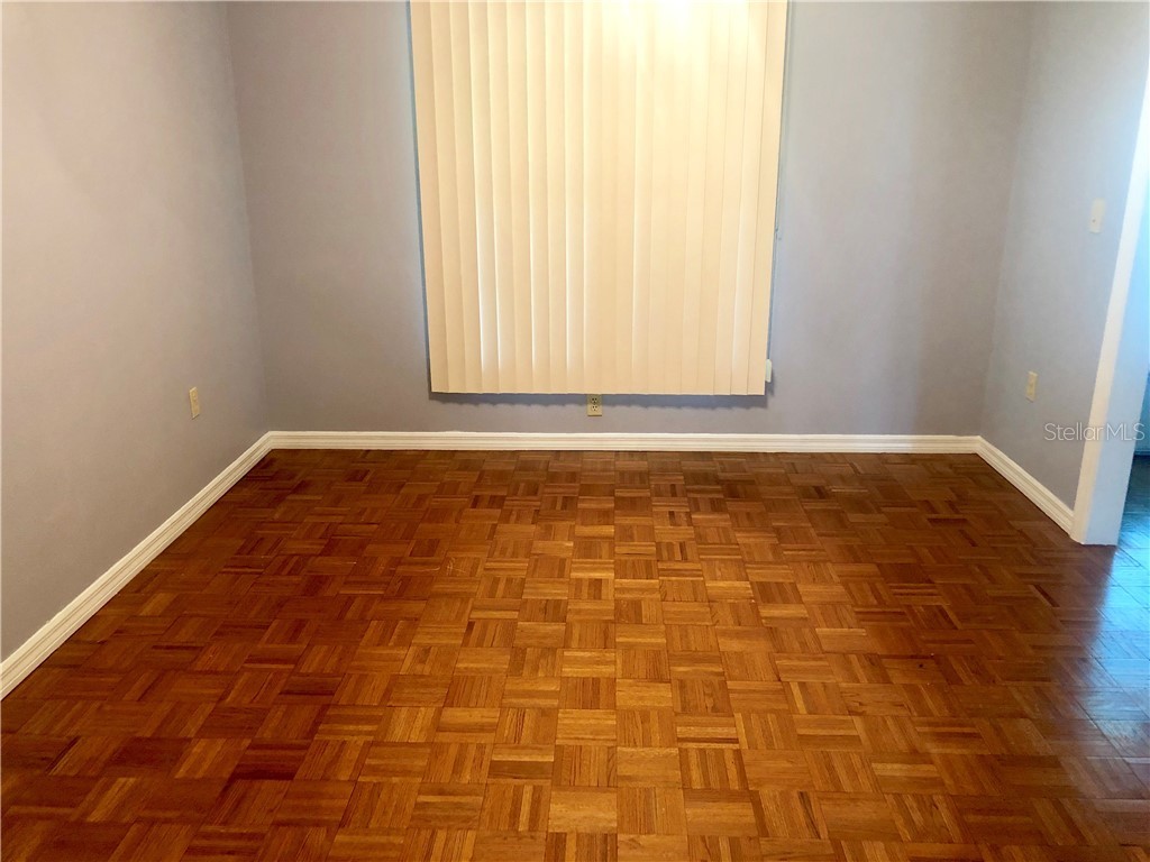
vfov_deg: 49.7
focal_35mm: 28
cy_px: 431
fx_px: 930
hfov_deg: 63.4
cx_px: 575
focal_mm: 3.99
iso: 64
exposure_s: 1/15
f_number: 1.8
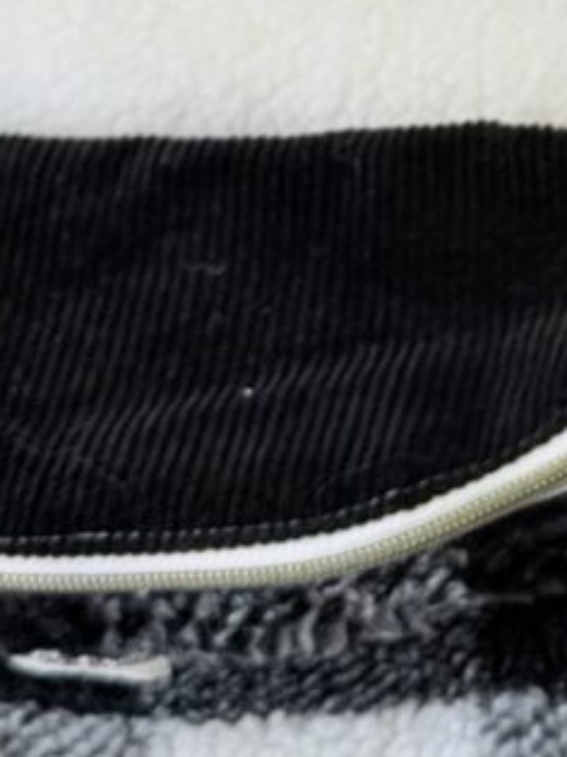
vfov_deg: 12.0
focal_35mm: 156
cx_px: 920
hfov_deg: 9.2
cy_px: -464
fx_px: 3409
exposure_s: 1/65
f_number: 1.78
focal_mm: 6.76
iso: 100
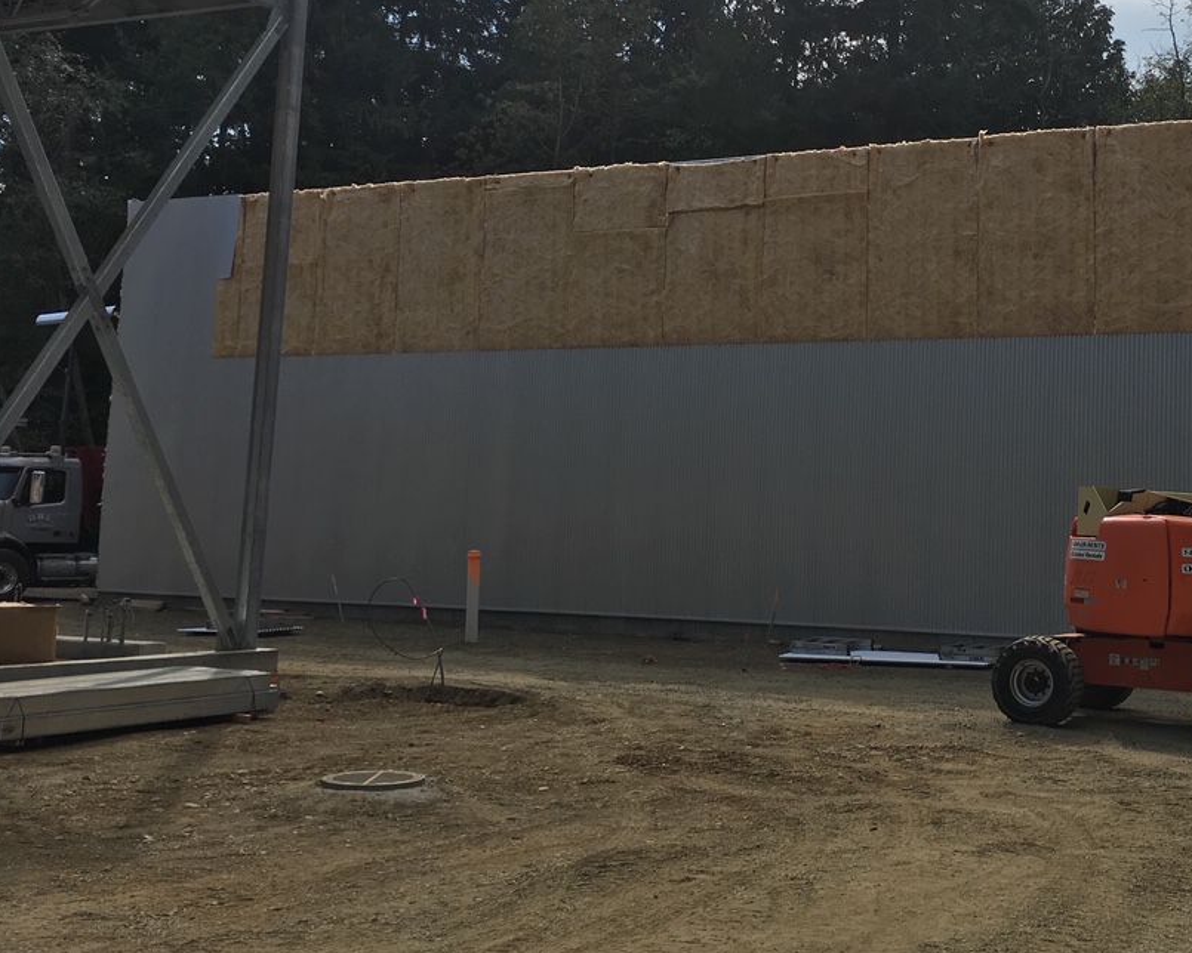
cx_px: 942
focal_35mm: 45
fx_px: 1588
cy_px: 349
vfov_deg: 33.2
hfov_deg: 39.6
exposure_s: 1/2404
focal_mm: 4.15
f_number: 2.2
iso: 25
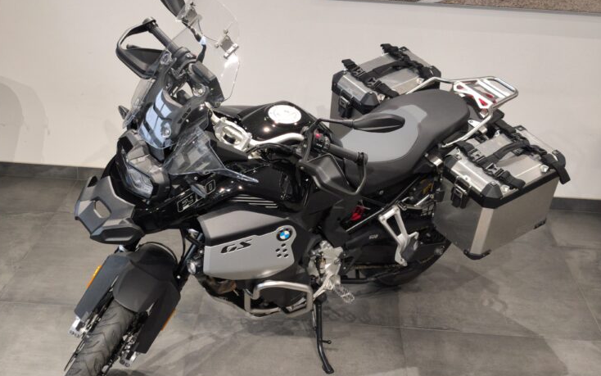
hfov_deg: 39.6
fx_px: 835
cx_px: 290
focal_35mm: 51
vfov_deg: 25.3
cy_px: 200
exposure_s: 1/100
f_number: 1.6
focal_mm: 6.57
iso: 250
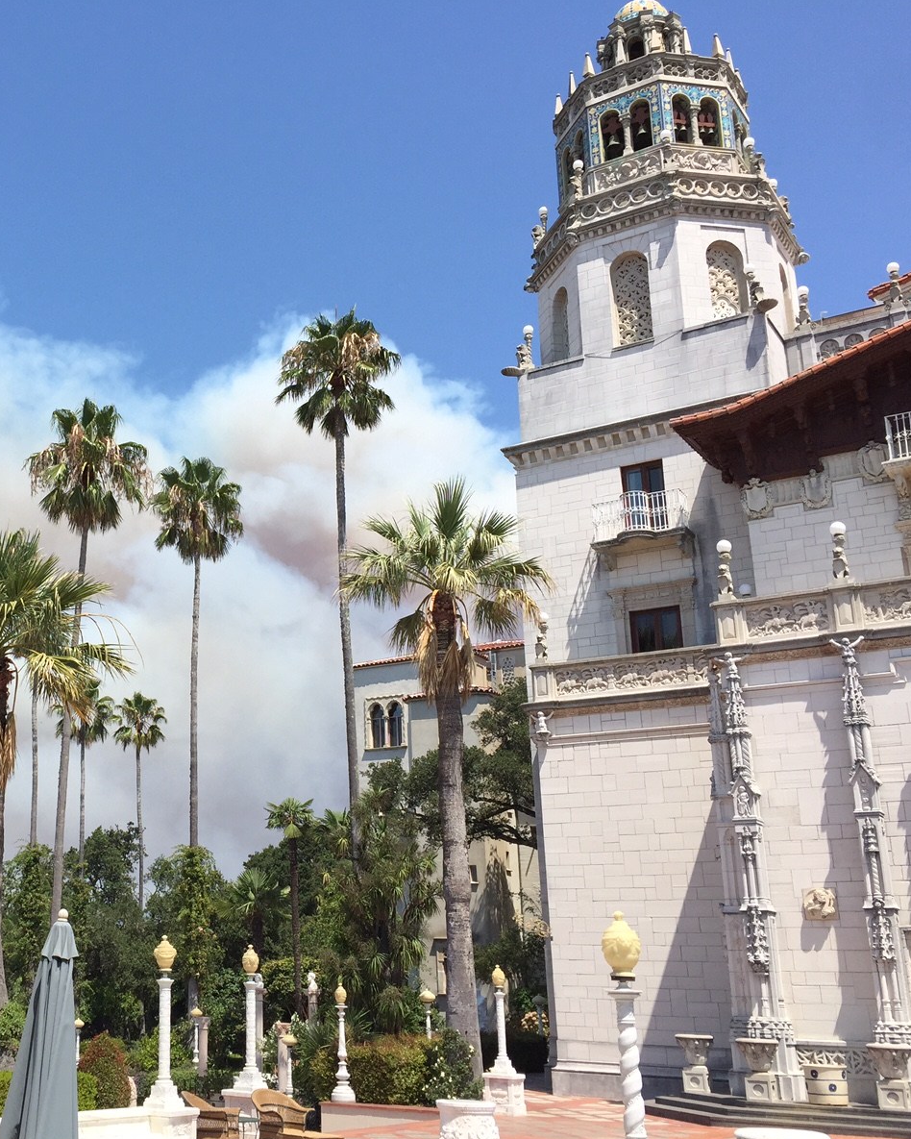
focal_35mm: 39
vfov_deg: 46.8
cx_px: 146
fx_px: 1314
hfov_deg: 36.5
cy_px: 569
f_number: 2.2
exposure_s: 1/2198
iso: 32
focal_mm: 4.15
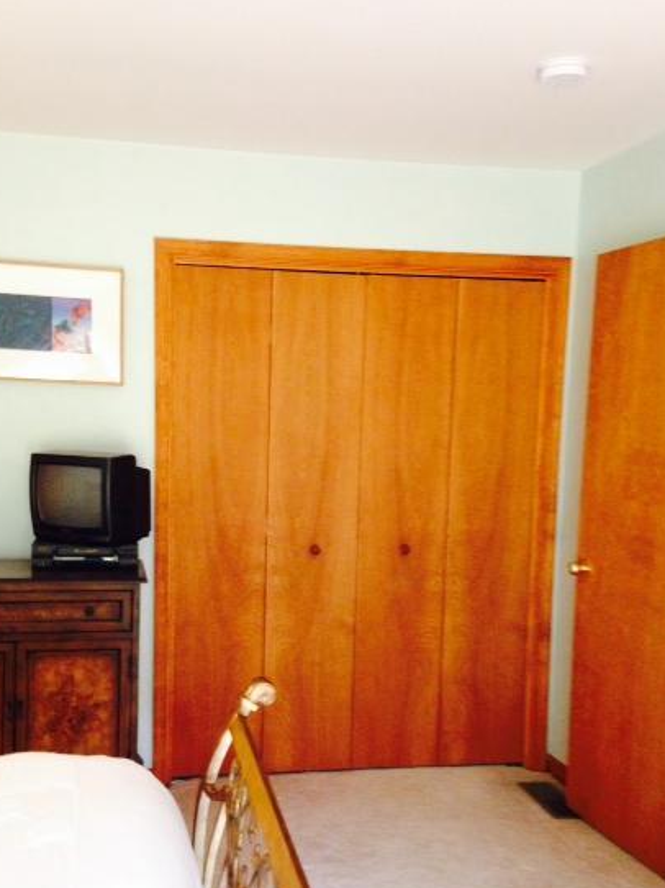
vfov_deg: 47.7
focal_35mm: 39
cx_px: 290
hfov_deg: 36.7
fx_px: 1000
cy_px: 518
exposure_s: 1/20
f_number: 2.4
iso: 320
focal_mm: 4.12
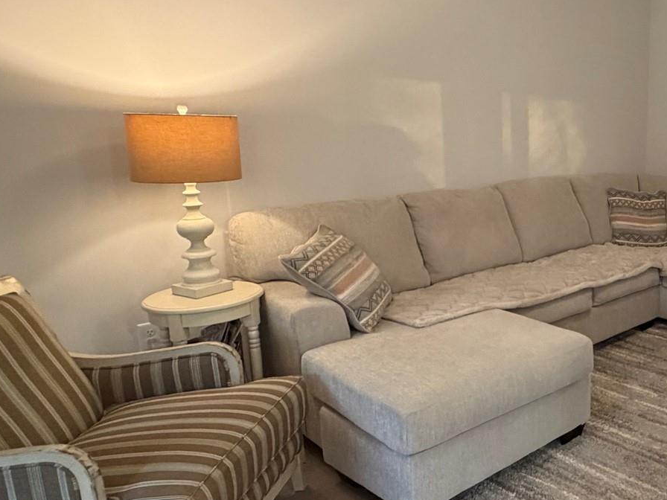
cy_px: 225
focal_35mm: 32
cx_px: 647
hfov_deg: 48.2
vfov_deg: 44.1
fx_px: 617
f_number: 2.2
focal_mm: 2.22
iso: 400
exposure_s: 1/60
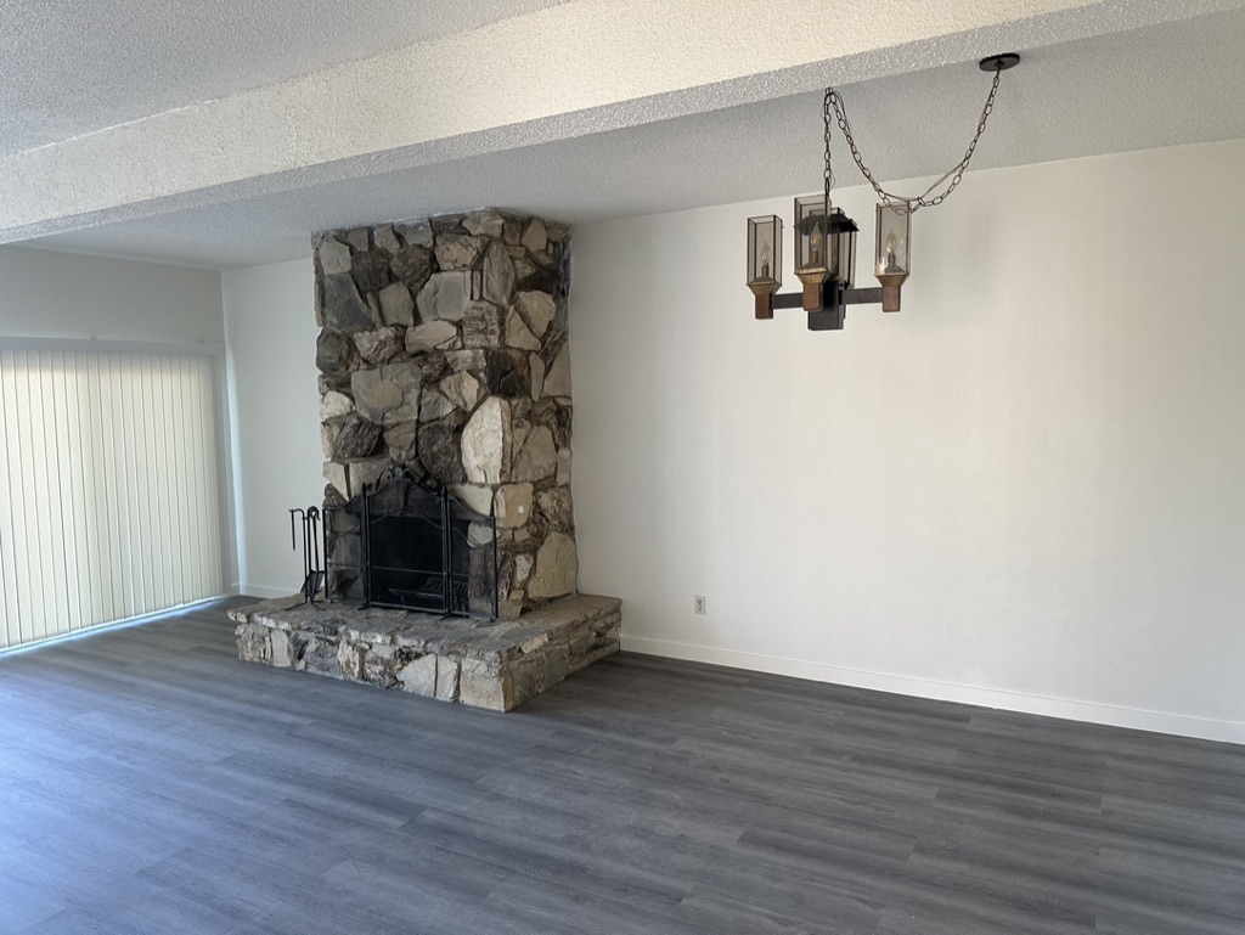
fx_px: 864
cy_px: 468
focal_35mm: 24
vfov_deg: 56.9
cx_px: 622
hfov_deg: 71.6
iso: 160
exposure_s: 1/121
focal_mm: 6.86
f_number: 1.78
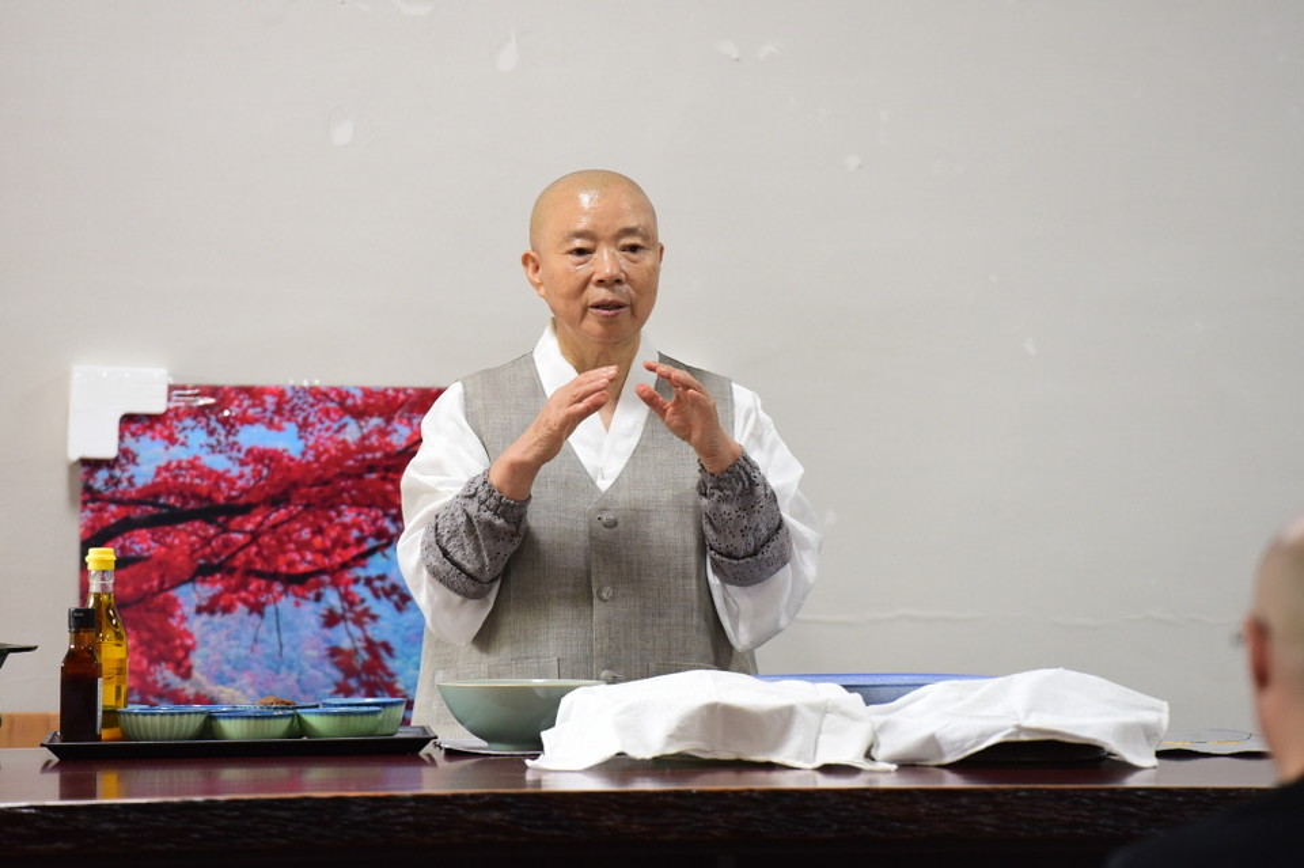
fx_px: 7240
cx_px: 652
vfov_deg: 6.9
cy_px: 434
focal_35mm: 200
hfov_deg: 10.3
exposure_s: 1/160
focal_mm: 200
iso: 2000
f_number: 3.5
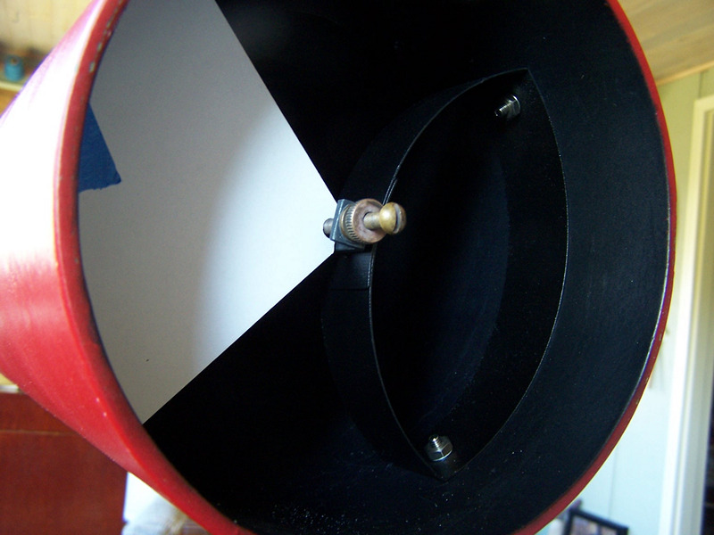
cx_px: 357
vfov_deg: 37.7
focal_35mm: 38
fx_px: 784
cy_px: 268
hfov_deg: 49.0
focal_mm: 6.3
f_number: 2.8
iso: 140
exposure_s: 1/8
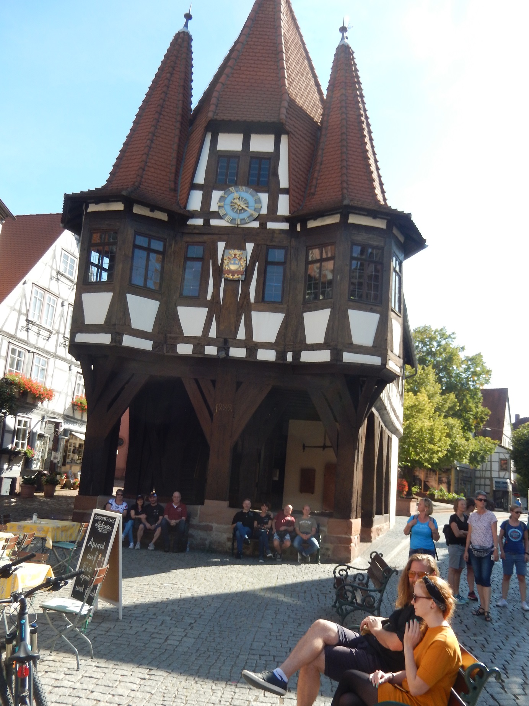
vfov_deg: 56.8
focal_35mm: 32
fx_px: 652
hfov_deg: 44.2
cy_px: 353
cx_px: 264
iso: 125
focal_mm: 5.7
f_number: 3.8
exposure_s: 1/400
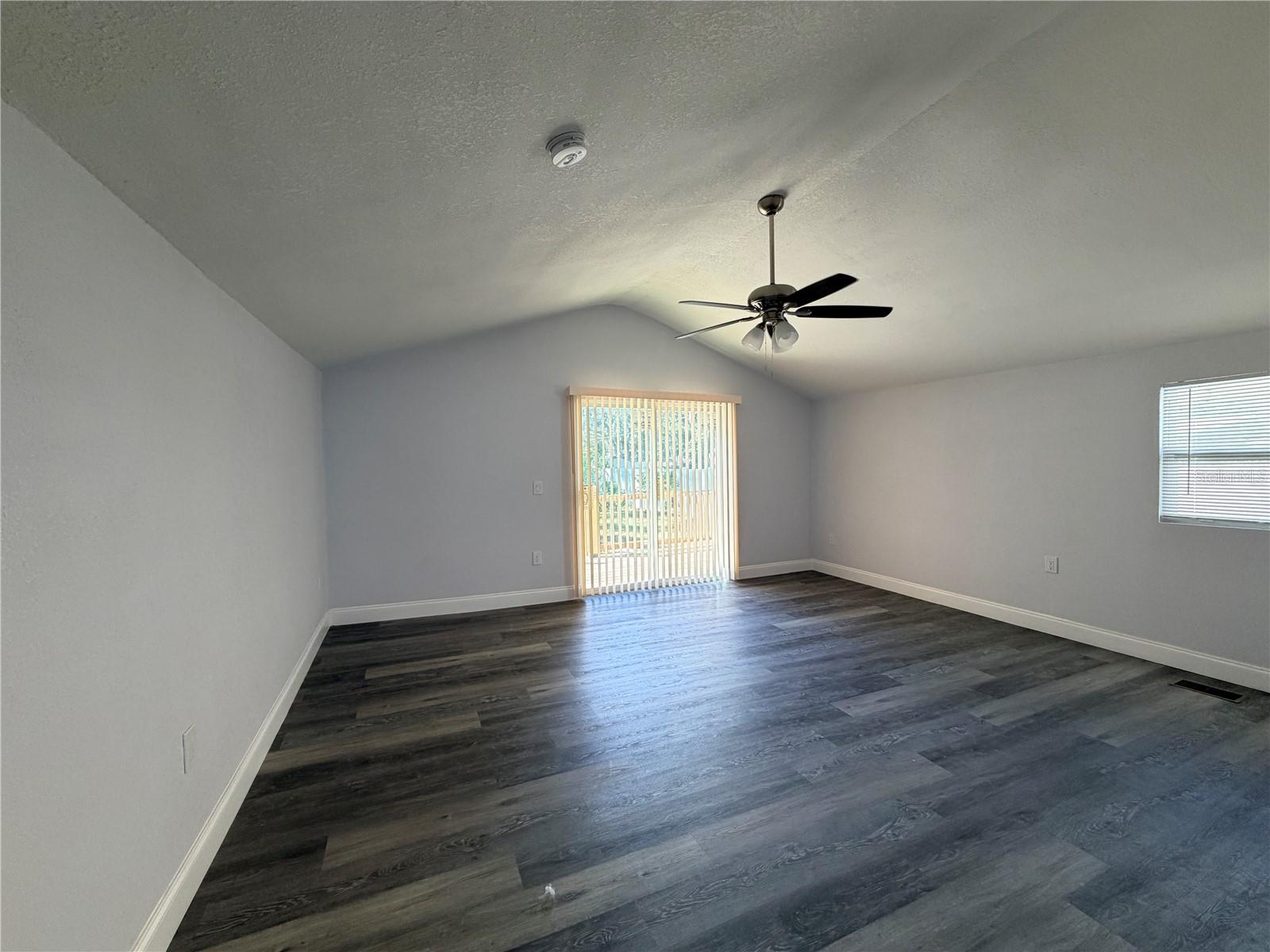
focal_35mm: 14
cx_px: 635
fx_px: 514
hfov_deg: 102.1
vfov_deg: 85.7
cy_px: 476
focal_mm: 2.22
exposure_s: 1/120
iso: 160
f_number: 2.2
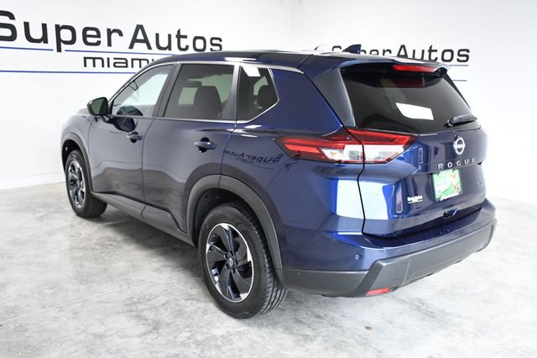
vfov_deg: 39.9
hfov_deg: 57.2
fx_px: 492
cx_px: 268
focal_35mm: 33
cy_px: 179
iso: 2500
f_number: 7.1
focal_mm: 22
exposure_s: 1/200
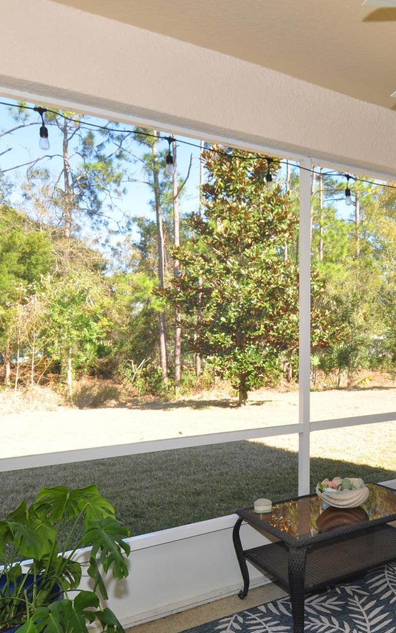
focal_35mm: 28
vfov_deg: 66.5
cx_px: 276
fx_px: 484
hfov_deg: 43.6
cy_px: 316
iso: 200
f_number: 8
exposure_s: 1/60
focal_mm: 12
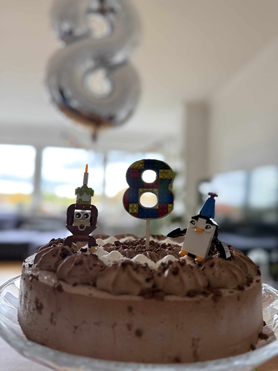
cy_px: 186
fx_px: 257
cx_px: 139
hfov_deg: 56.8
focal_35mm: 24
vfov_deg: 71.6
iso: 250
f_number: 1.78
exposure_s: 1/60
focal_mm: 6.76
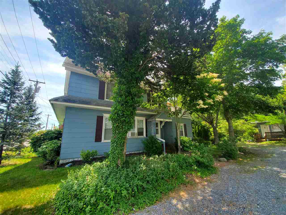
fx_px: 107
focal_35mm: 13
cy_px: 108
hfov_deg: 106.2
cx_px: 143
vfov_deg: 89.9
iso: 50
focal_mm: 1.8
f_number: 2.2
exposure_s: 1/536
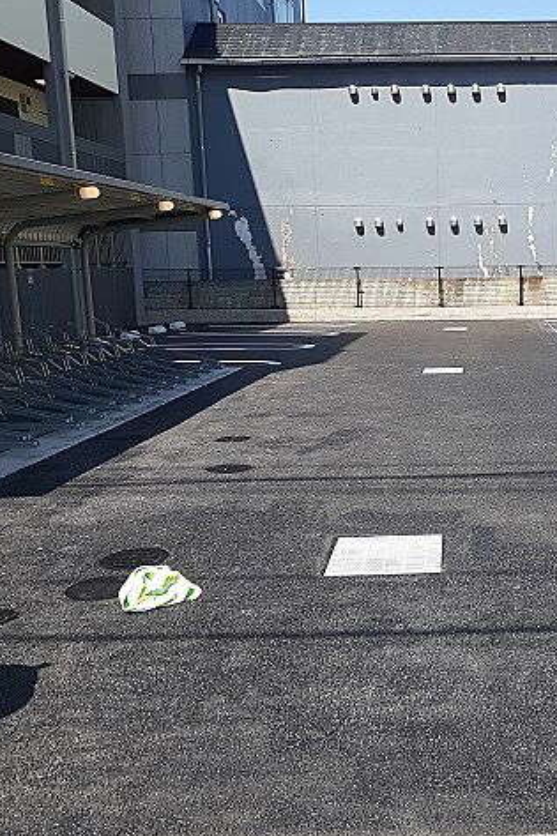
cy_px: 419
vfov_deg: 50.7
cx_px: 493
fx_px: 882
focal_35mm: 38
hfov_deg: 33.3
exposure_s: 1/810
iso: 100
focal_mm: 3.6
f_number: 1.9
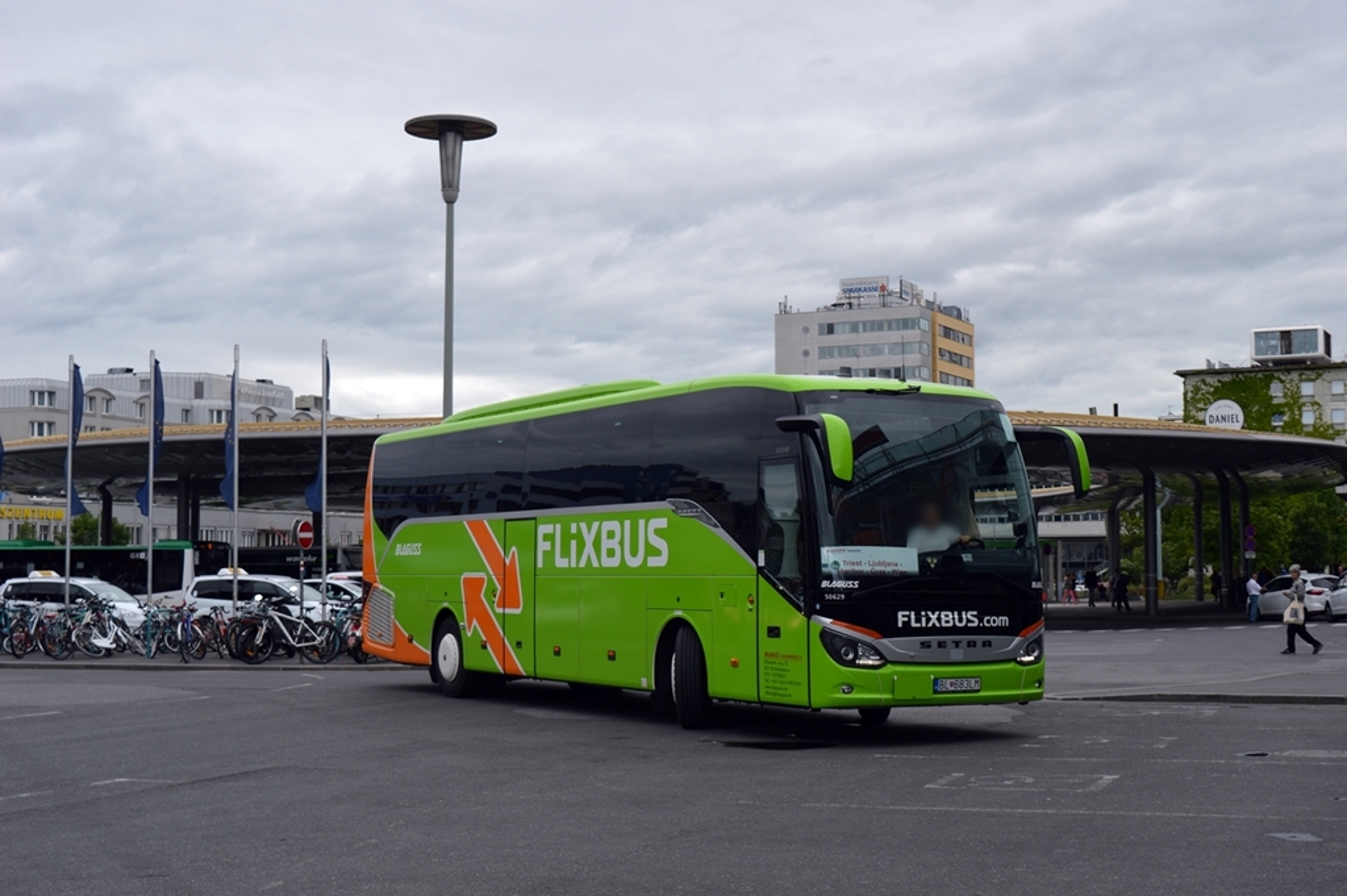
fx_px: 1907
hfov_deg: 38.9
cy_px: 448
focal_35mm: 51
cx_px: 674
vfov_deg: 26.4
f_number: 6.3
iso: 100
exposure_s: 1/160
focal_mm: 34
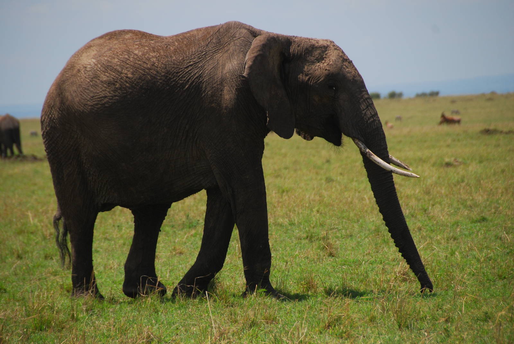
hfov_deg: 6.9
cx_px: 257
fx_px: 4288
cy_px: 172
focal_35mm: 300
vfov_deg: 4.6
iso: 200
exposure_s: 1/320
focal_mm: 200
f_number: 5.6
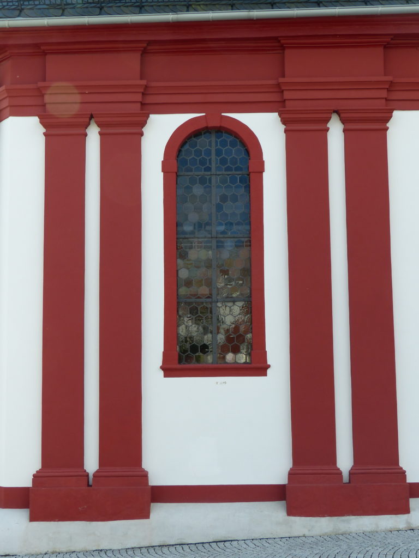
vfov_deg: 34.9
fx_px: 888
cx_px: 210
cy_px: 279
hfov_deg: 26.6
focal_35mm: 55
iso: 100
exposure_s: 1/320
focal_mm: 9.9
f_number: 4
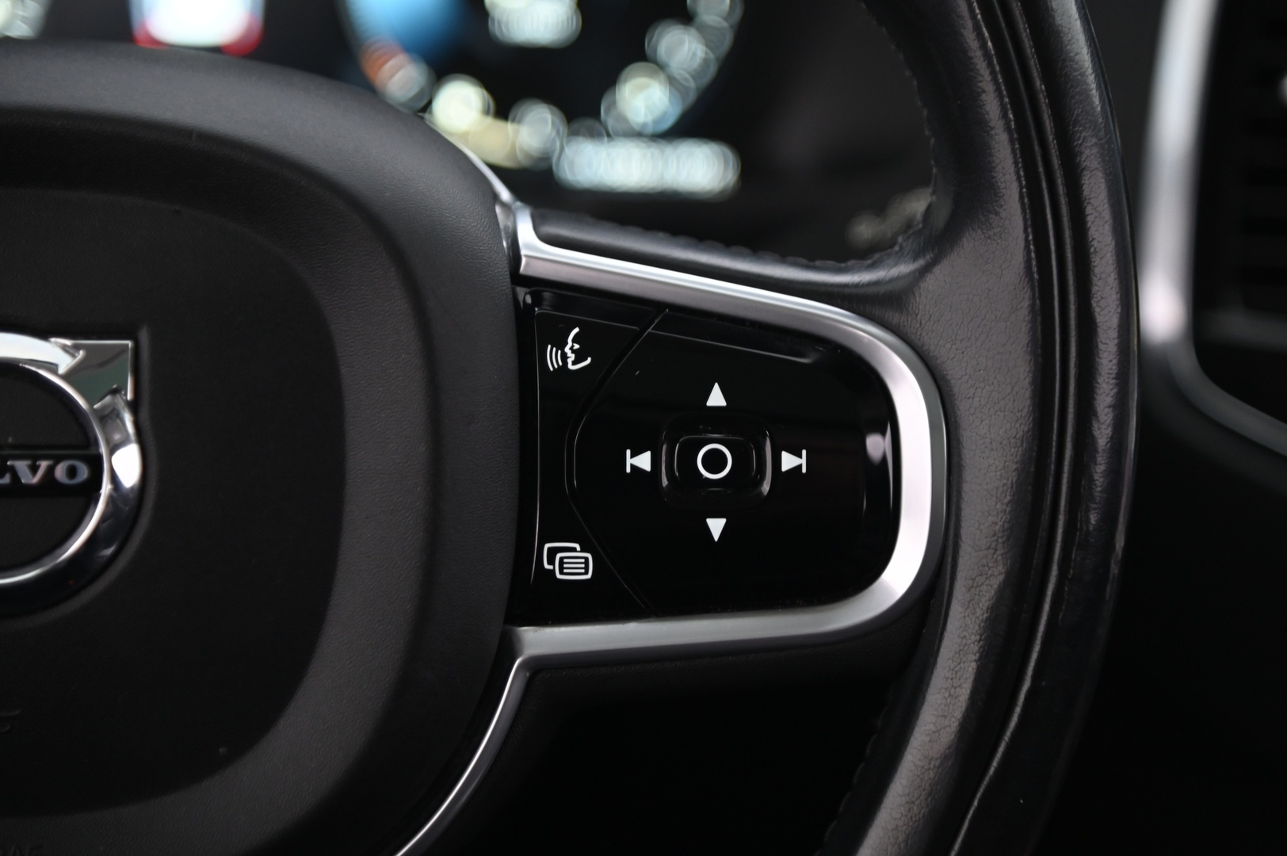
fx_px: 4286
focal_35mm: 120
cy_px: 428
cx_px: 644
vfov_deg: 11.4
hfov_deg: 17.1
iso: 2000
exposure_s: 1/15
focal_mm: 120
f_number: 4
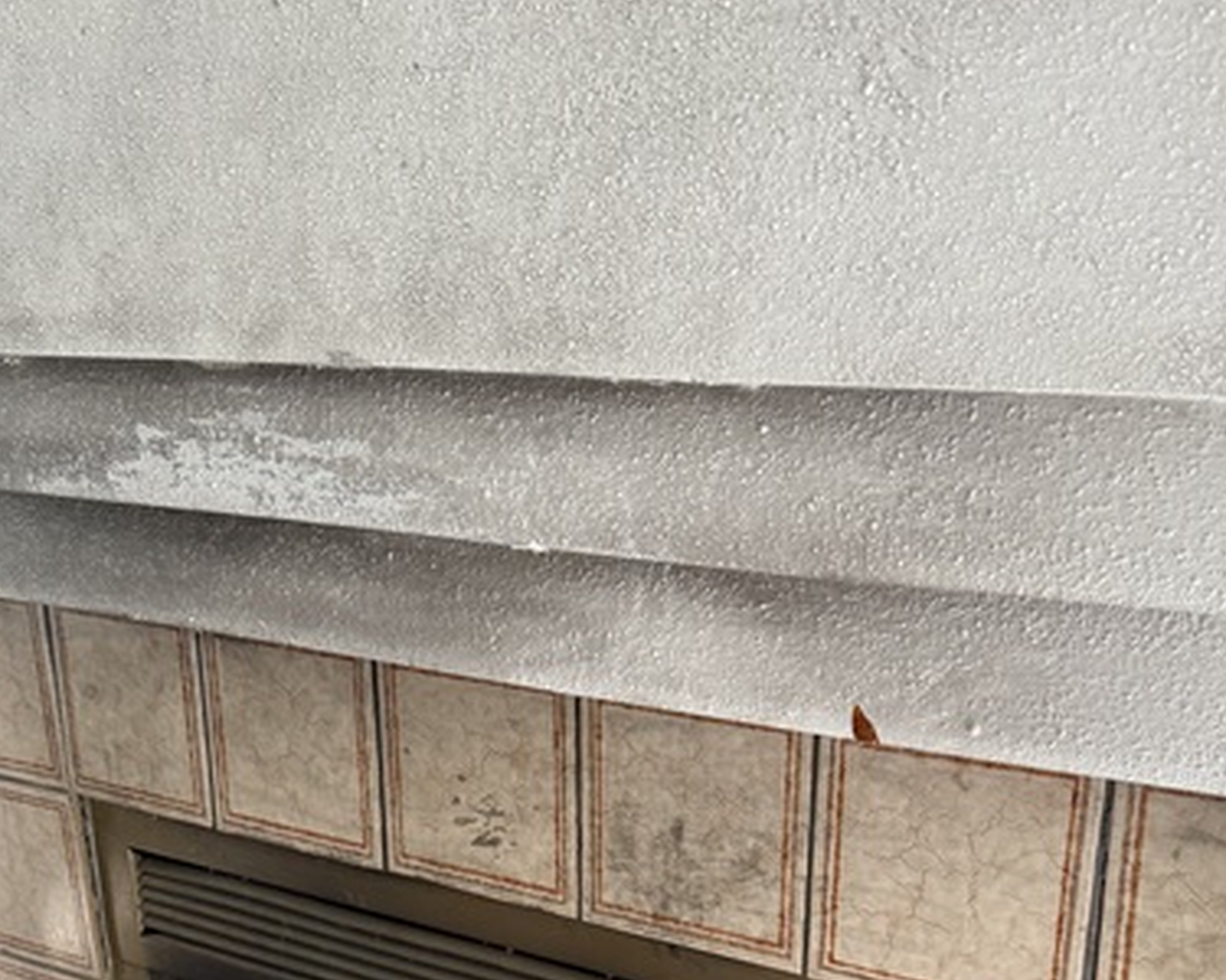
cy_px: 915
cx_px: 723
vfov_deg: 34.8
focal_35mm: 40
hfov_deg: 45.6
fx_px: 1451
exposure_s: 1/63
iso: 200
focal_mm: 6.76
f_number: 1.78
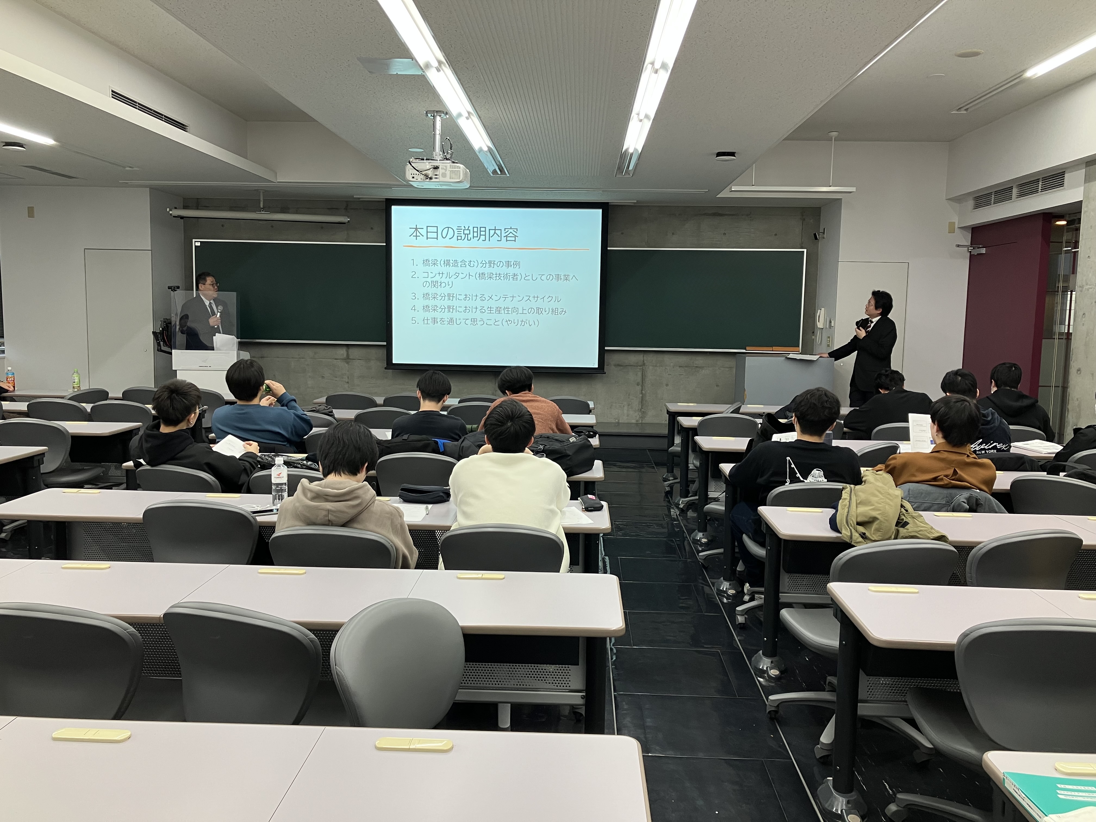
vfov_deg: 49.7
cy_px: 411
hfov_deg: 63.4
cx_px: 548
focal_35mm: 28
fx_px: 887
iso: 50
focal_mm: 3.99
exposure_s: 1/50
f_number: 1.8
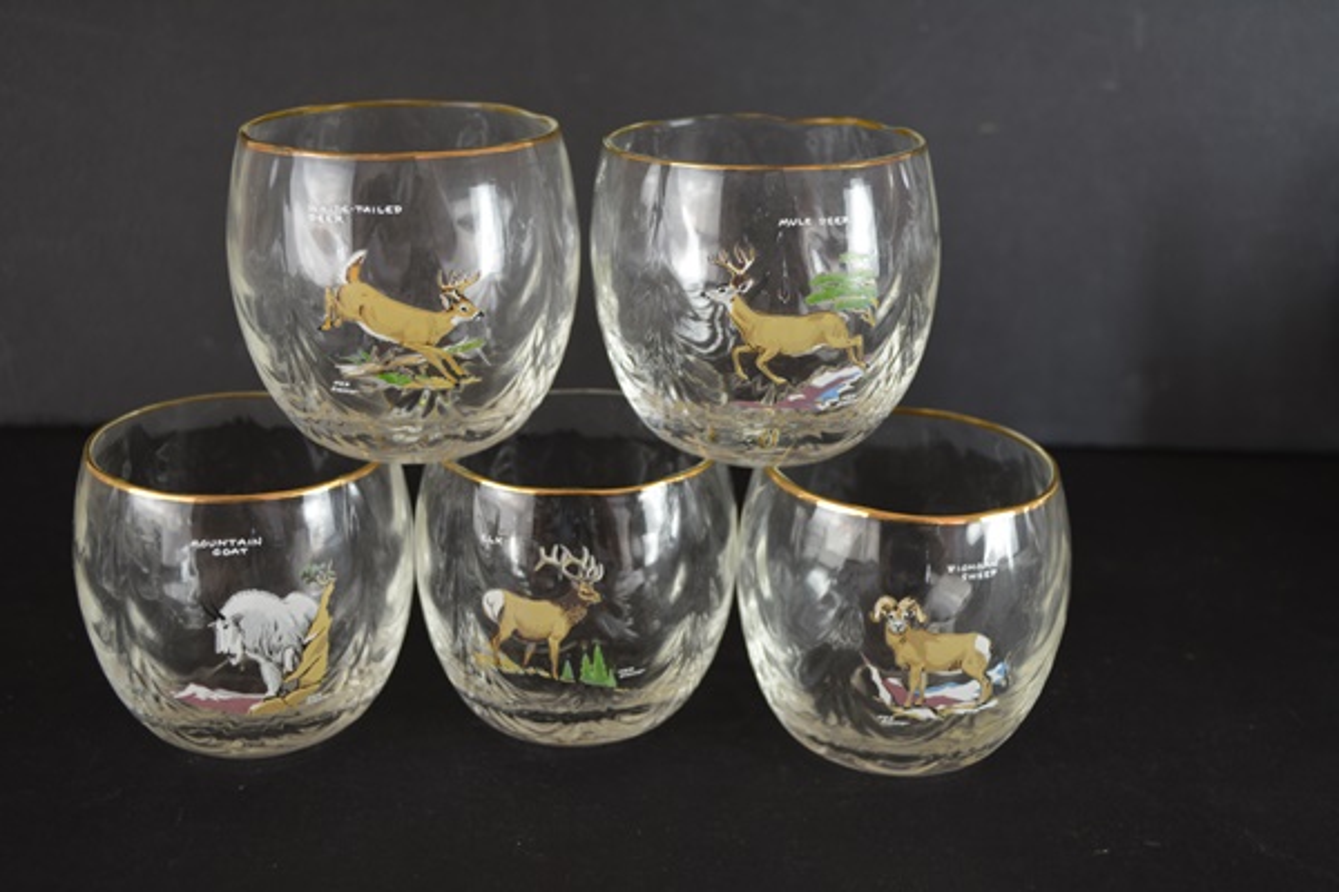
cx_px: 670
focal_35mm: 42
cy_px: 446
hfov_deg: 46.4
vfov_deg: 31.9
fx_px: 1562
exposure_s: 1/80
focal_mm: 28
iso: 400
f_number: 4.5
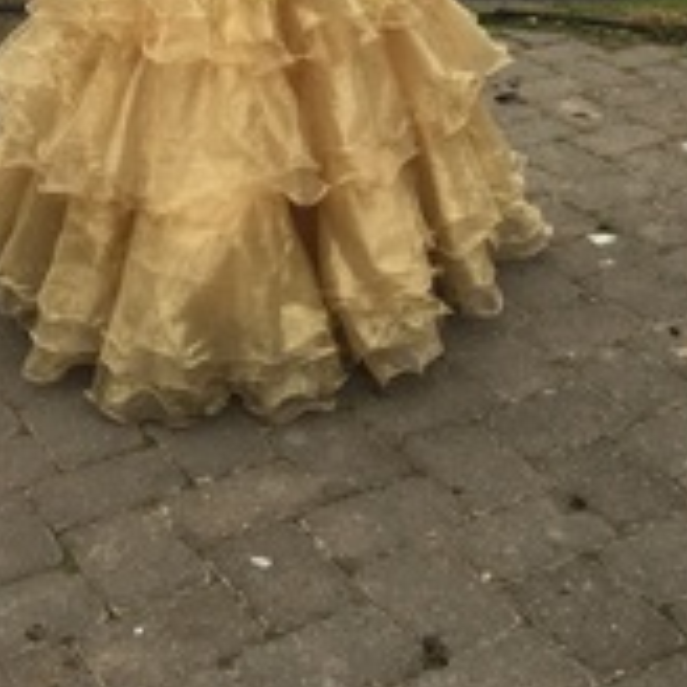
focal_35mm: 75
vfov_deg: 20.5
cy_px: -264
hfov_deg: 23.1
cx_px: 364
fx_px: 1684
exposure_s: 1/120
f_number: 2.2
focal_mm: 4.15
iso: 25
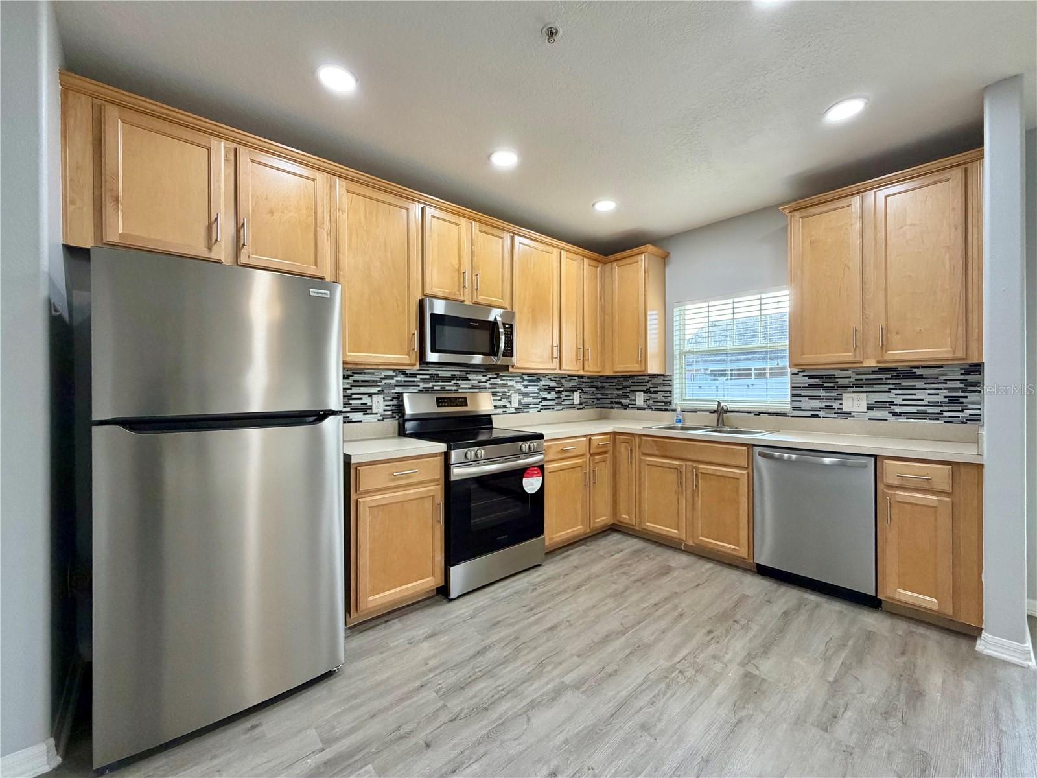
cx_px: 518
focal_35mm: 14
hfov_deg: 102.1
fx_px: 419
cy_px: 389
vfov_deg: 85.7
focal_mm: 2.22
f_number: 2.2
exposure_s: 1/121
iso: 250
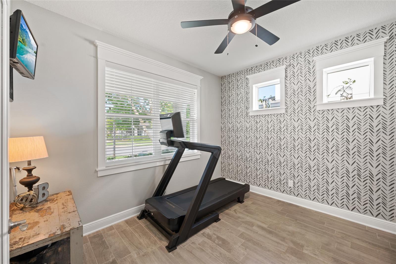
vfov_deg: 81.2
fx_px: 154
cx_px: 198
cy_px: 132
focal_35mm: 14
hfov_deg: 104.2
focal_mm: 14
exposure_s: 1/2.5
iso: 250
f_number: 7.1
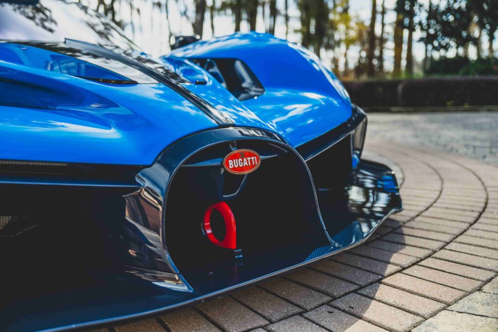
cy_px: 166
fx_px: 477
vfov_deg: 38.4
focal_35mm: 34
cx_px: 249
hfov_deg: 55.1
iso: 200
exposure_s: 1/400
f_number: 2.8
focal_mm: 34.5
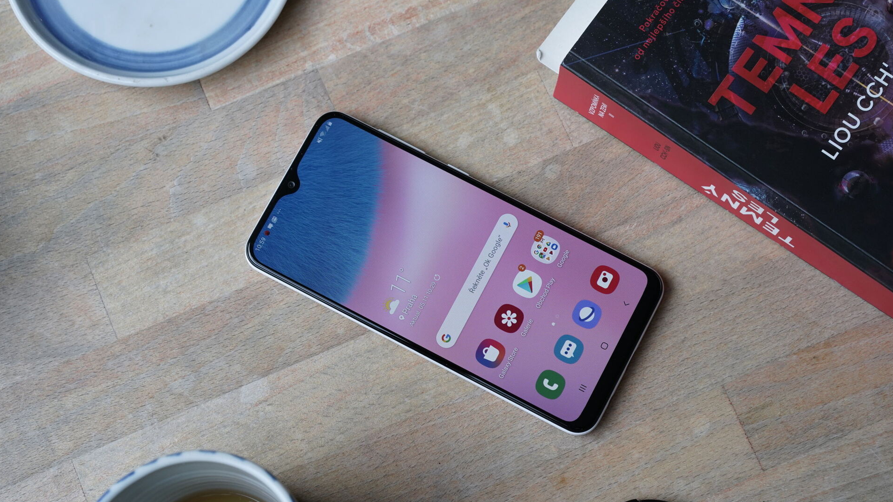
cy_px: 272
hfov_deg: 36.0
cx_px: 447
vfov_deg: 20.7
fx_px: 1373
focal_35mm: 58
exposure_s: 1/160
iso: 1250
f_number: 7.1
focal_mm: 55
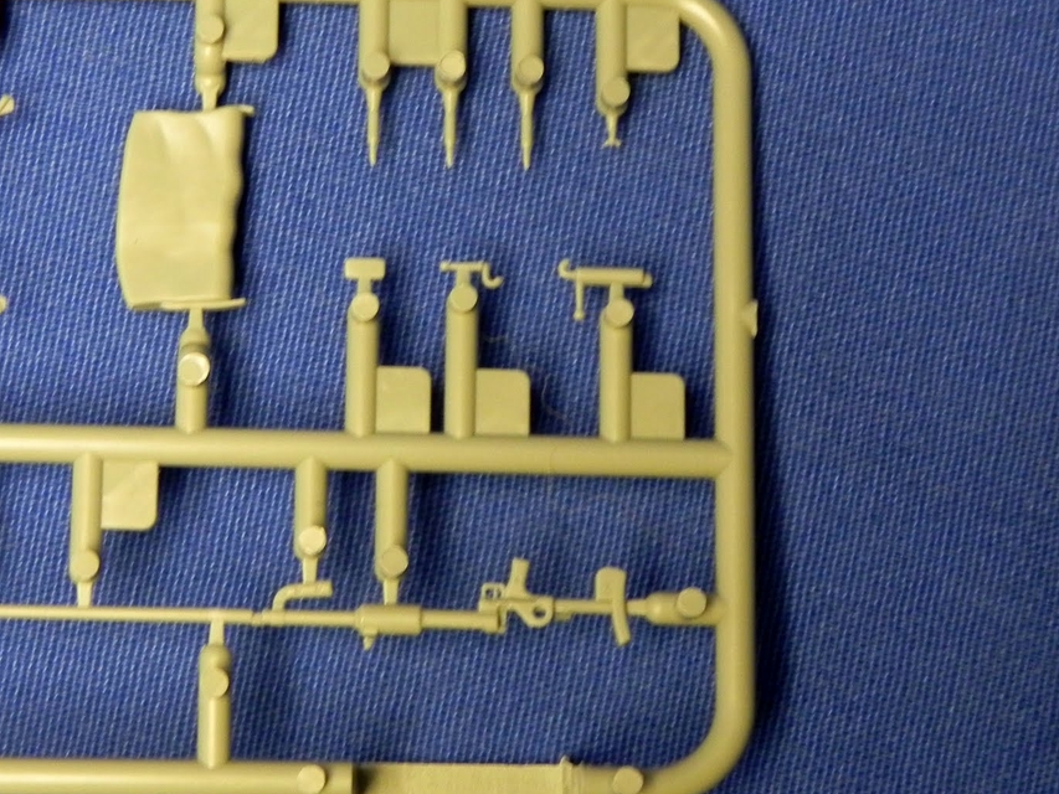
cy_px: 368
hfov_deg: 19.7
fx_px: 3029
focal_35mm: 99
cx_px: 297
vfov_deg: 14.9
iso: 400
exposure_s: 1/19.5
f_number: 3.5
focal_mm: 11.8
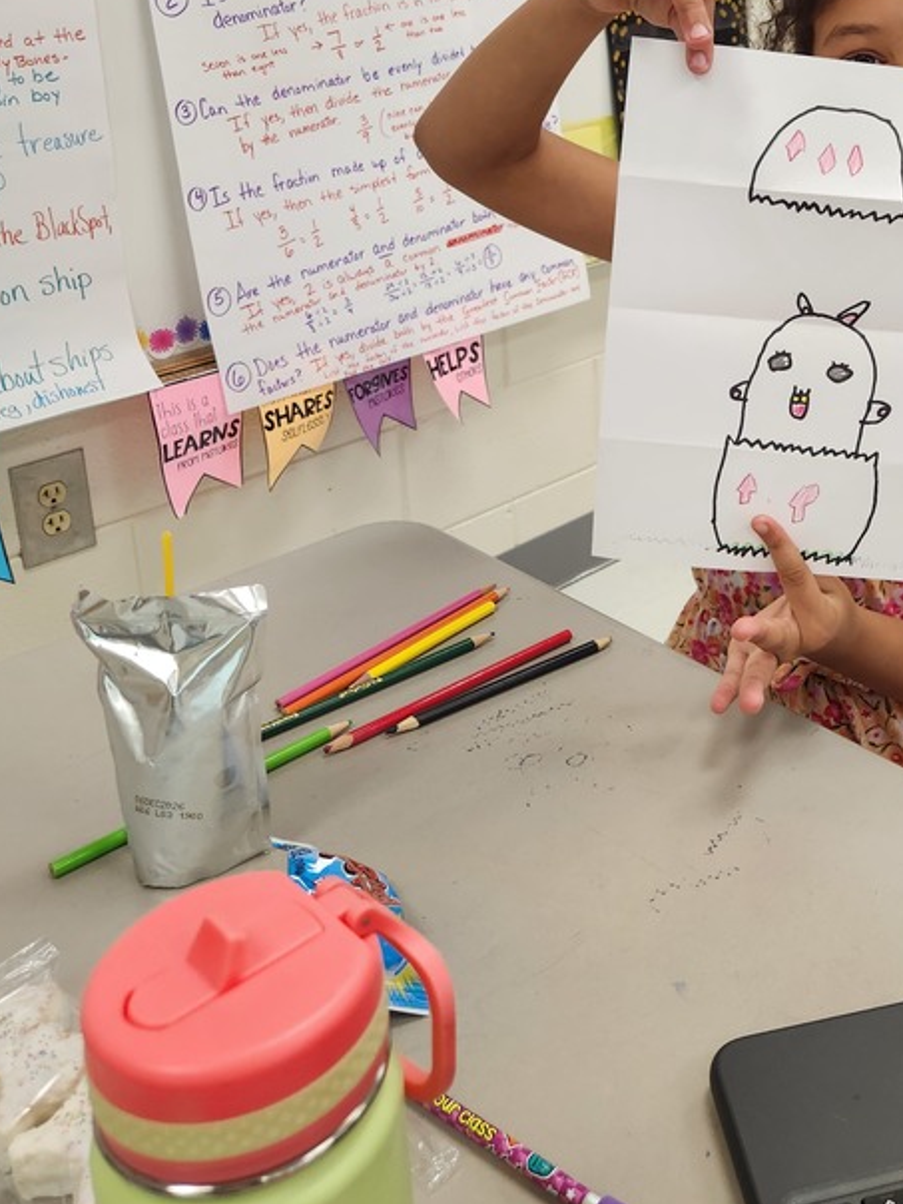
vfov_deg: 46.4
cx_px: 740
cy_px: 321
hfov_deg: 35.5
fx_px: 1356
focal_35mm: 39
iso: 125
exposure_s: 1/120
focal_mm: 5.4
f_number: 1.8
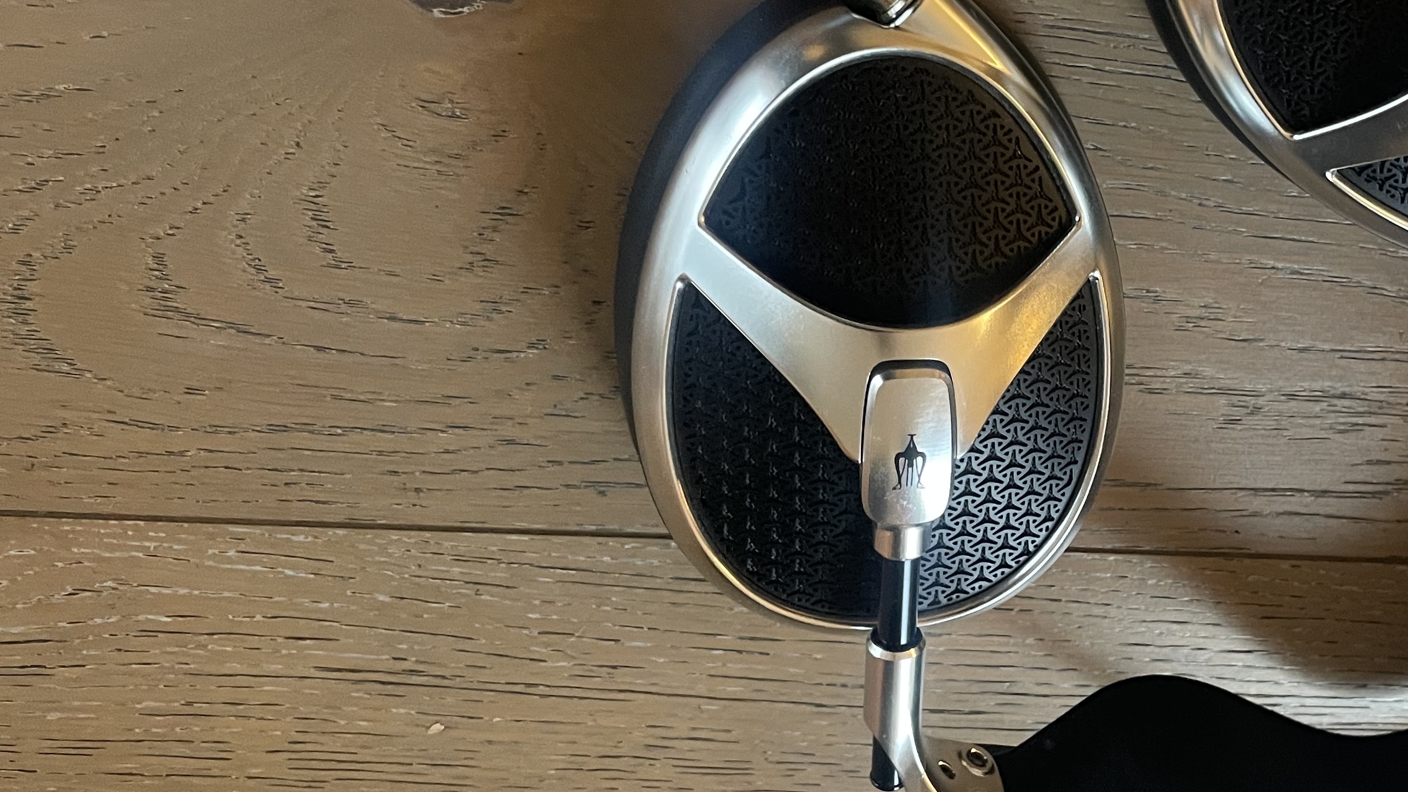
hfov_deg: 41.5
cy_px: 371
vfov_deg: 25.4
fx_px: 1755
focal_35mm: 47
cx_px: 1166
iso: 320
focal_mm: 4.2
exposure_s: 1/50
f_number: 1.6
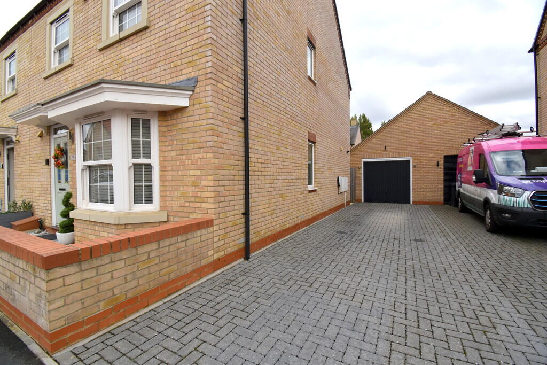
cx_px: 274
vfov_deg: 77.3
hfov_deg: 100.4
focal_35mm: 15
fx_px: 228
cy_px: 182
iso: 200
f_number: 8
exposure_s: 1/250
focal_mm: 10
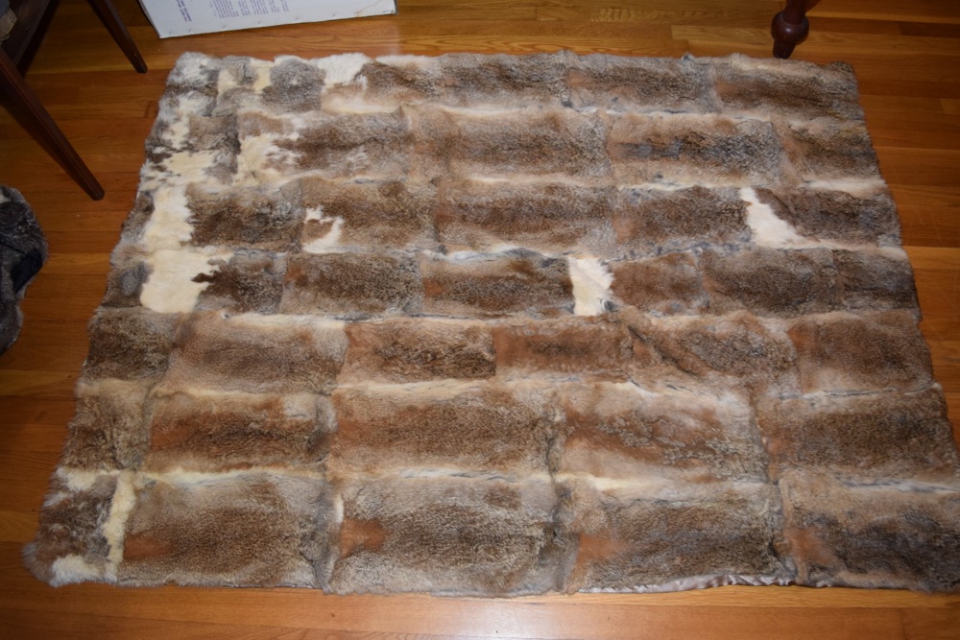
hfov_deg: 67.4
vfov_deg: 47.9
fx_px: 720
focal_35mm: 27
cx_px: 480
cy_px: 320
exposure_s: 1/60
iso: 1250
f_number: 3.5
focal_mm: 18
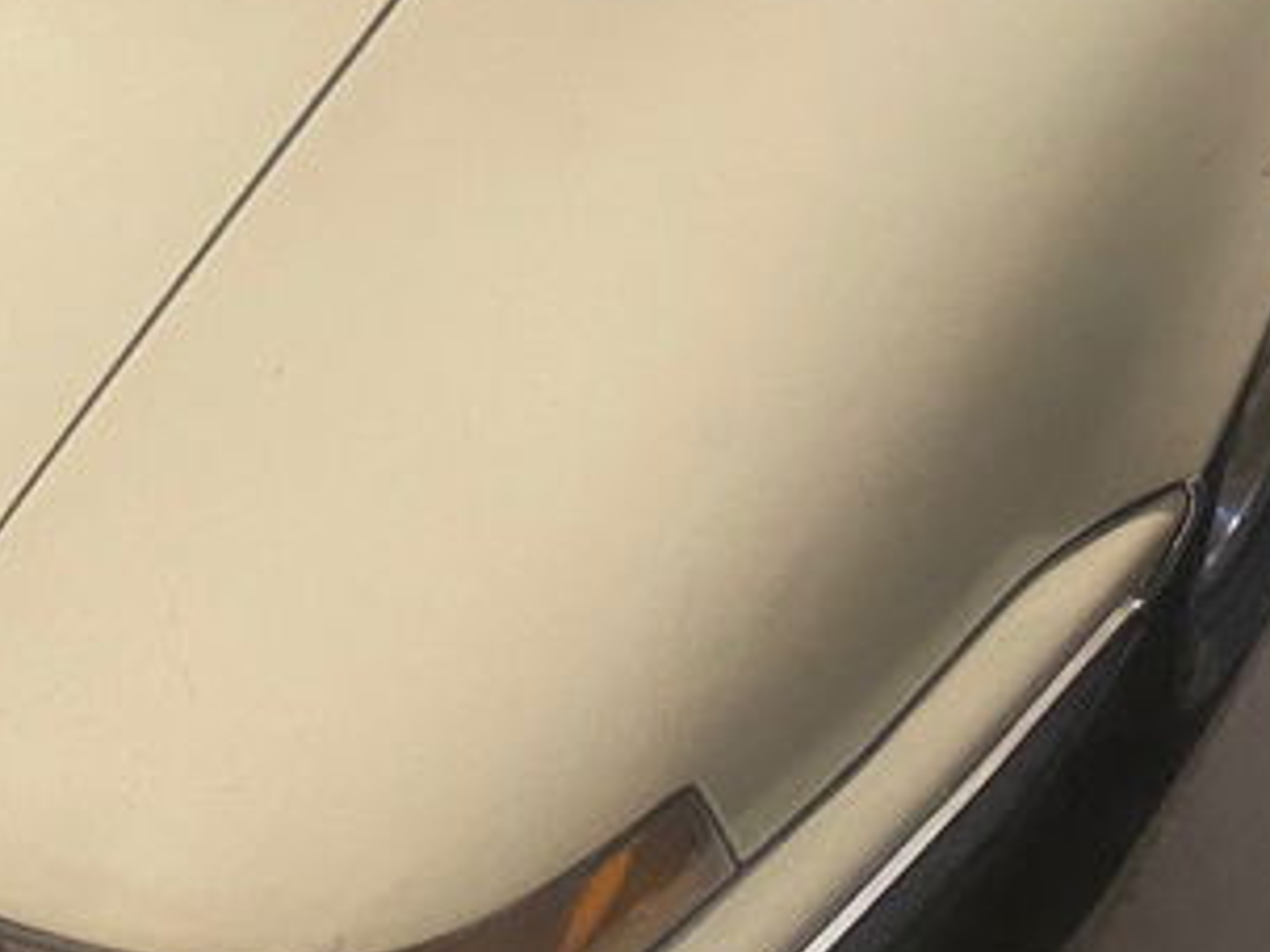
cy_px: -466
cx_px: 323
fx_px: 3227
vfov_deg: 15.5
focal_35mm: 88
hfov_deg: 22.1
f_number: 1.8
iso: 500
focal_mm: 4.25
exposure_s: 1/50
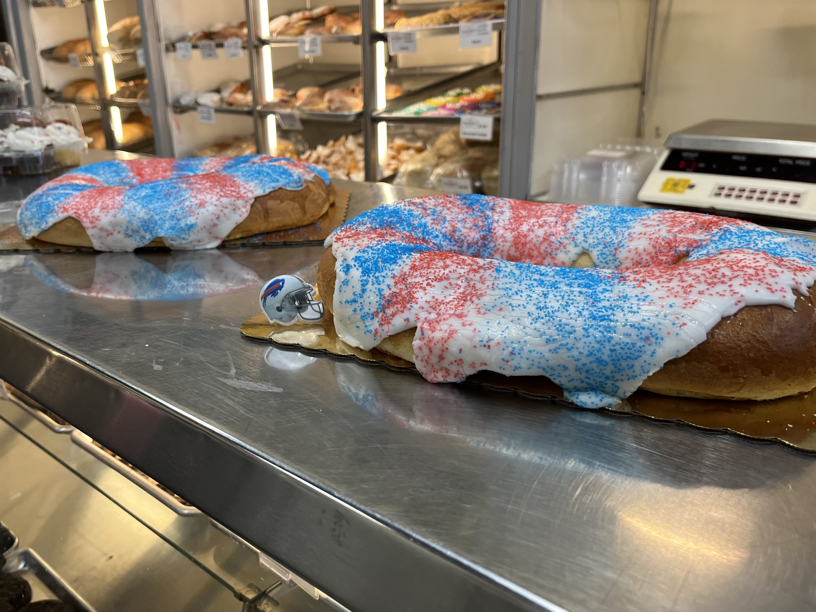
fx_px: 684
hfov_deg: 61.6
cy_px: 305
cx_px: 381
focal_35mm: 29
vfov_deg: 48.2
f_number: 1.6
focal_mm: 5.1
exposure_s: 1/120
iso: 100
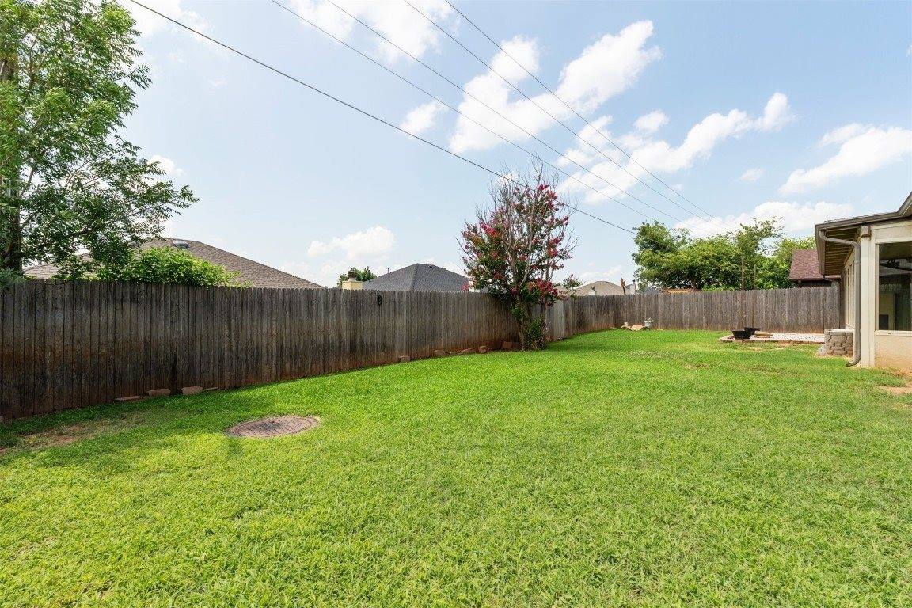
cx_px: 456
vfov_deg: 77.3
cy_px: 304
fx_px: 380
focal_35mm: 15
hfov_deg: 100.4
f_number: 8
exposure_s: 1/640
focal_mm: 10
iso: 100
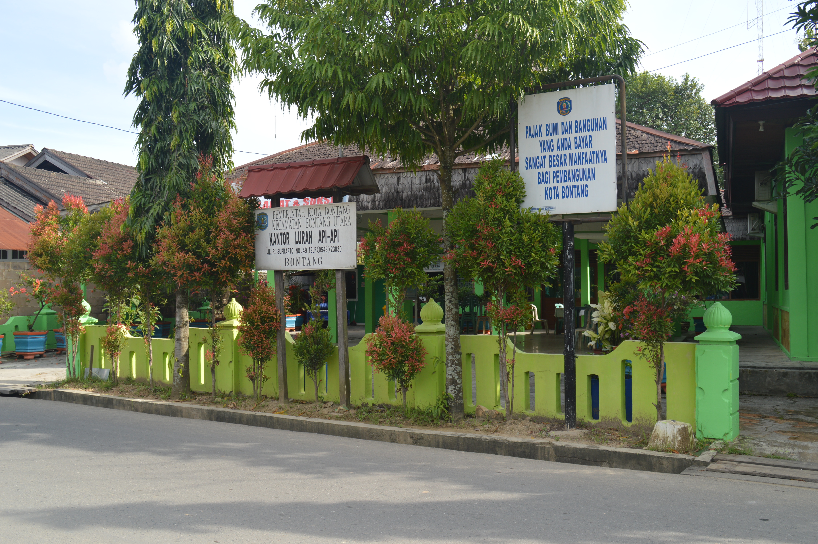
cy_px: 272
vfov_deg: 39.9
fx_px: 749
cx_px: 409
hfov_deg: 57.3
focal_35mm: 33
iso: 100
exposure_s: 1/160
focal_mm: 22
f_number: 6.3
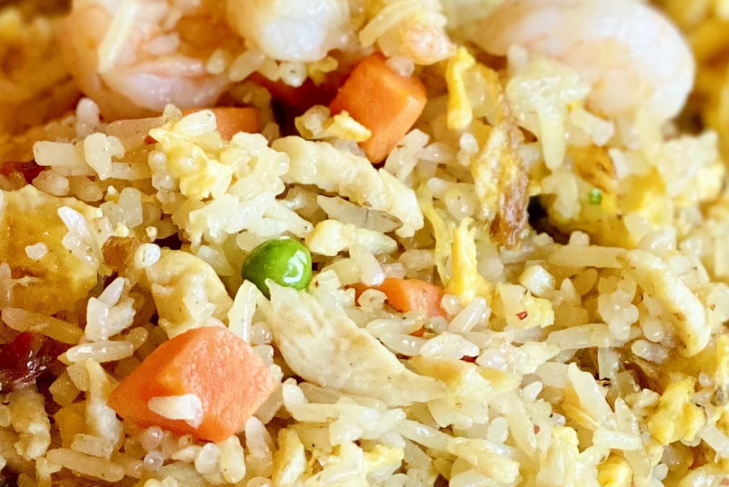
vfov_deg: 7.4
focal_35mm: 186
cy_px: 301
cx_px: 265
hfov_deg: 11.0
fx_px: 3767
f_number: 2
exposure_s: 1/120
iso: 160
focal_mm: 6
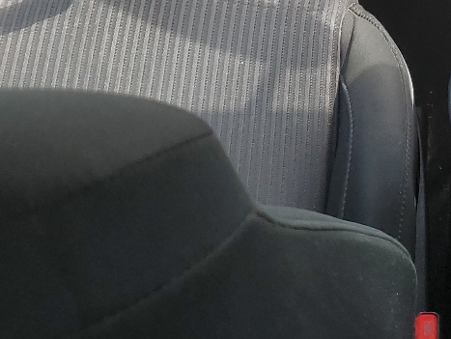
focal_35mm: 89
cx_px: 515
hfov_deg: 20.8
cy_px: -107
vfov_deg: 15.8
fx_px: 1160
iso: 50
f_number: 1.5
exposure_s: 1/333
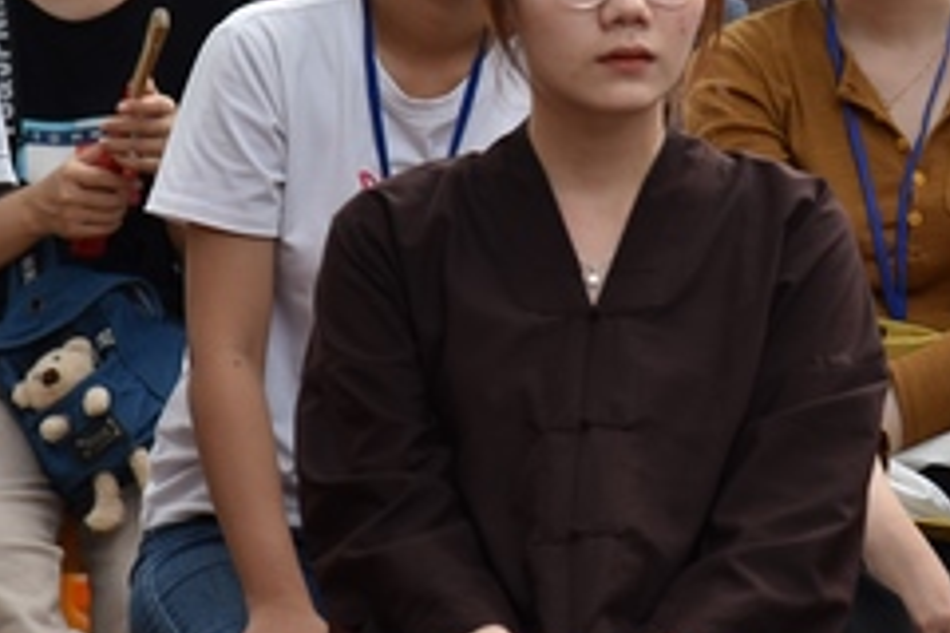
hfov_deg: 6.3
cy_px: 87
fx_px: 8576
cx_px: 831
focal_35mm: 325
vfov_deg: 4.2
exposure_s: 1/80
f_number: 4
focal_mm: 120
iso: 100
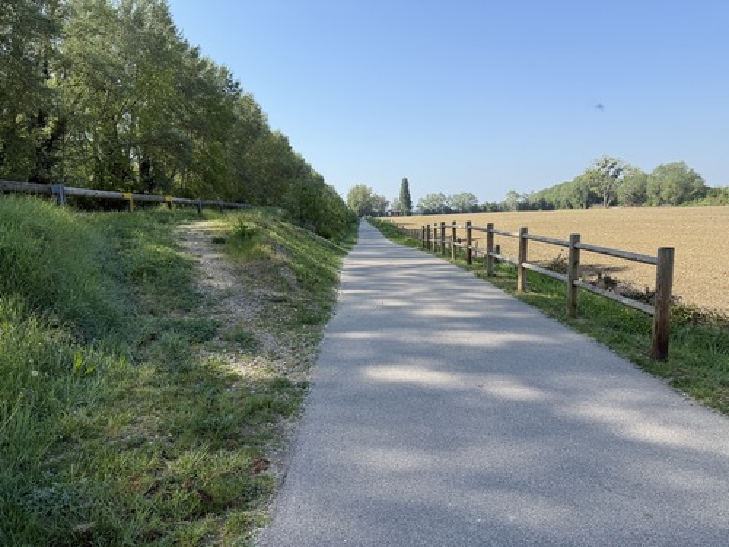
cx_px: 364
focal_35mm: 24
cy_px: 274
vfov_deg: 56.8
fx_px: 505
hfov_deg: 71.6
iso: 80
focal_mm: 6.76
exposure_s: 1/2801
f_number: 1.78
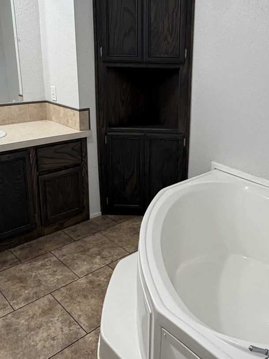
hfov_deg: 42.7
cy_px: 148
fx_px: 342
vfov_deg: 55.0
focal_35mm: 33
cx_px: 162
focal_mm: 2.22
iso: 250
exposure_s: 1/120
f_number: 2.2
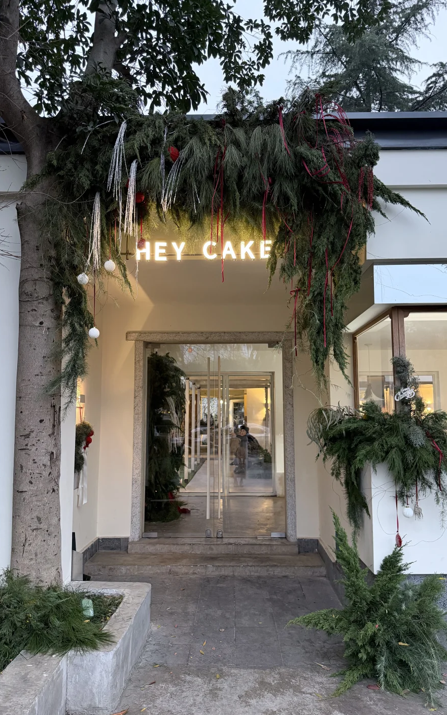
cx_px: 226
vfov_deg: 70.4
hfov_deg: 47.6
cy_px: 359
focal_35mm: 26
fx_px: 507
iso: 400
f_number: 1.78
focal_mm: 6.76
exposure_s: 1/60
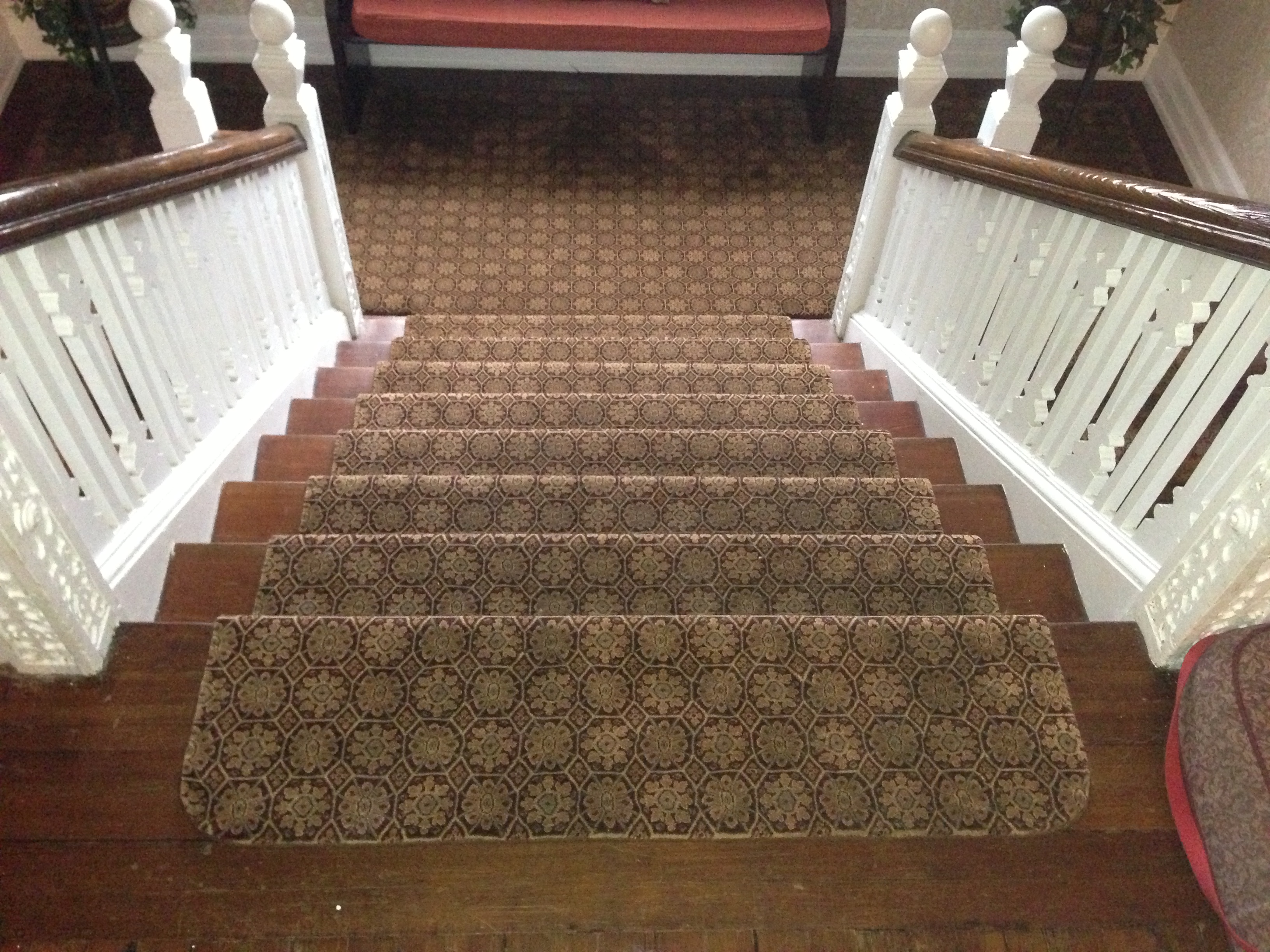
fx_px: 1211
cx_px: 635
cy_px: 476
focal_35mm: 33
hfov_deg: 55.4
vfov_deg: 42.9
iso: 640
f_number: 2.4
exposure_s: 1/16
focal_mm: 4.13
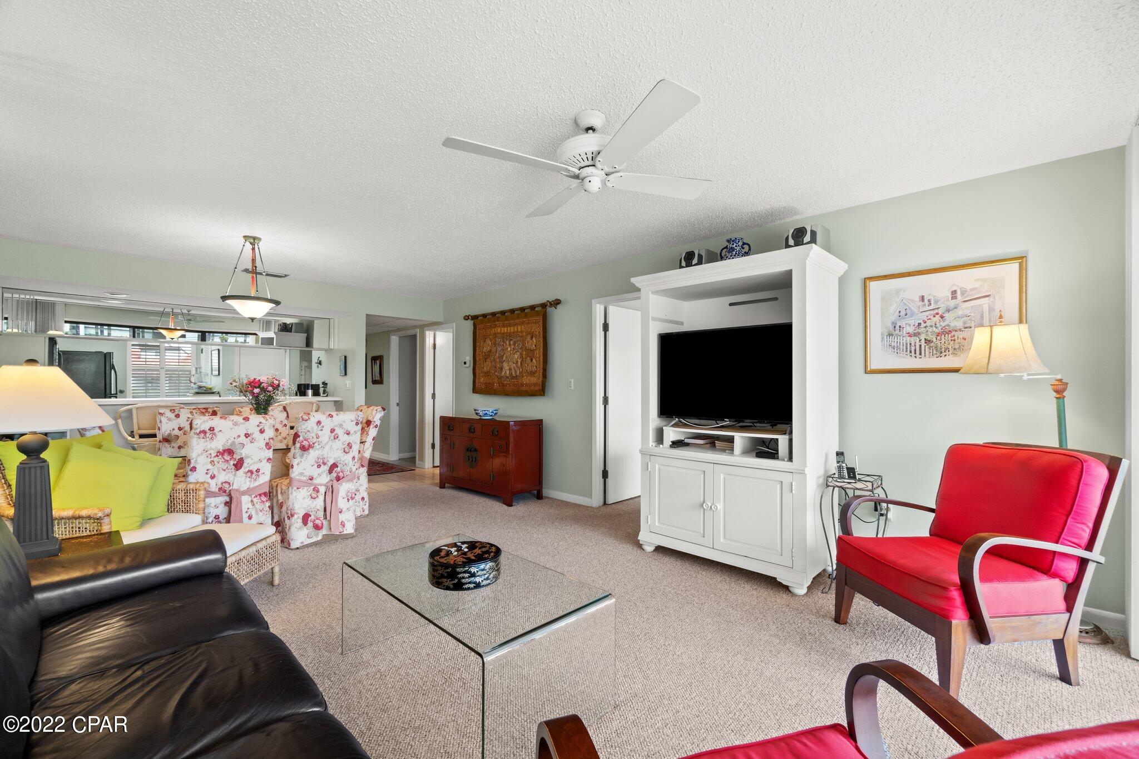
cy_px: 380
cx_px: 570
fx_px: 475
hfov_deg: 100.4
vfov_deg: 77.3
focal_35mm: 15
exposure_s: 1/2
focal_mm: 10
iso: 800
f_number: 8
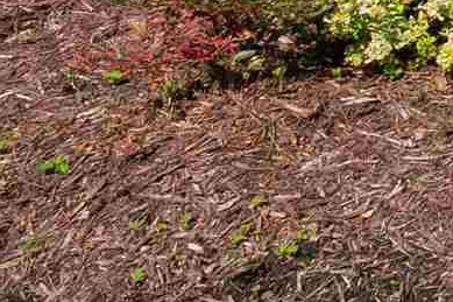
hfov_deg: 10.3
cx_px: 1322
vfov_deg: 8.1
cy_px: -535
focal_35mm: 150
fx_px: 1887
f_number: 9
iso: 100
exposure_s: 1/320
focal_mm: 13
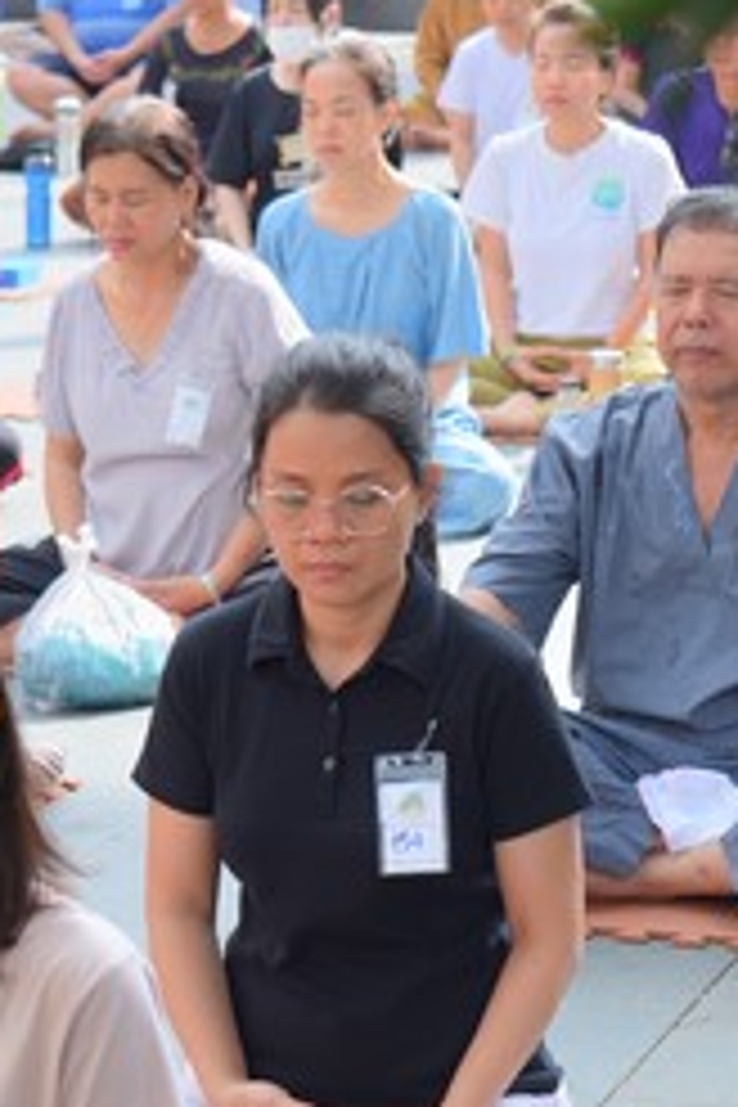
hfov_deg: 9.0
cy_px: 441
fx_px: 4704
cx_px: 353
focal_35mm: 153
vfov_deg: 13.4
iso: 100
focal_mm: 58
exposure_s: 1/125
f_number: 5
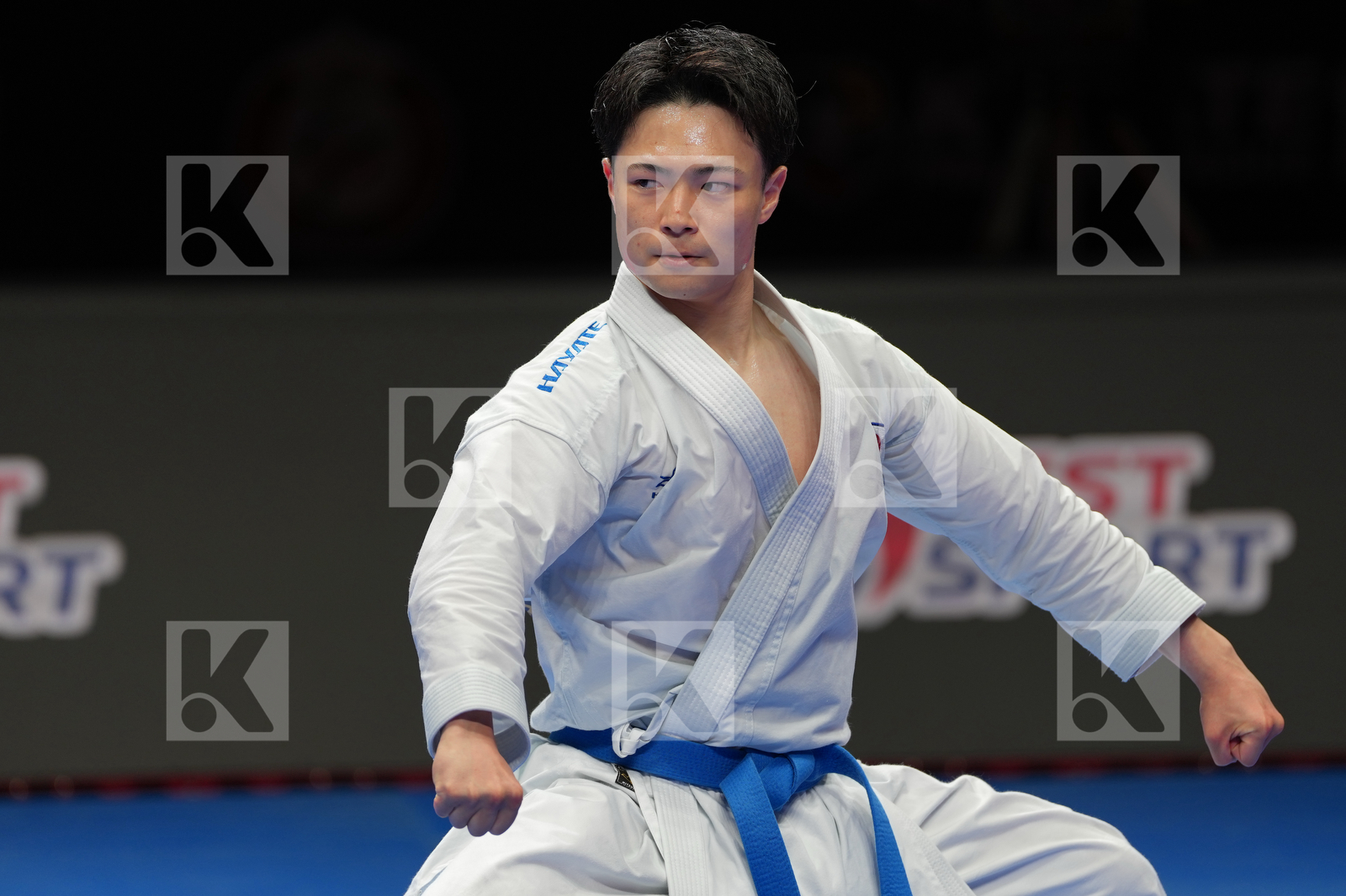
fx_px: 11214
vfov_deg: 4.6
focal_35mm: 300
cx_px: 673
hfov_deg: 6.9
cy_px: 448
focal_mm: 200
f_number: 2.8
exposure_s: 1/500
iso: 250
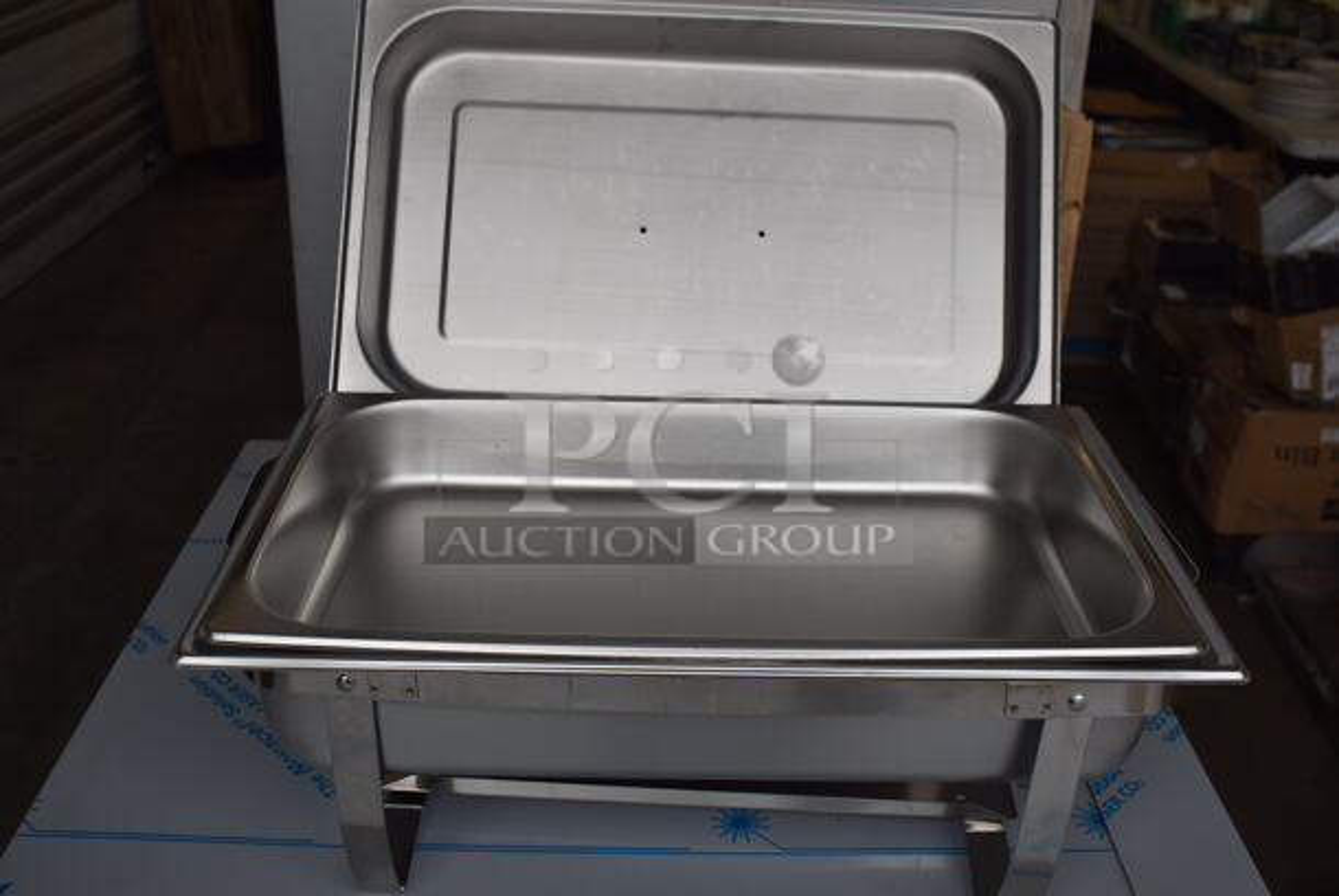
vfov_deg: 34.3
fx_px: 1452
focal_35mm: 39
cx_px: 670
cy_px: 448
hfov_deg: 49.5
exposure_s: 1/200
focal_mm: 26
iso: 200
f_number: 6.3
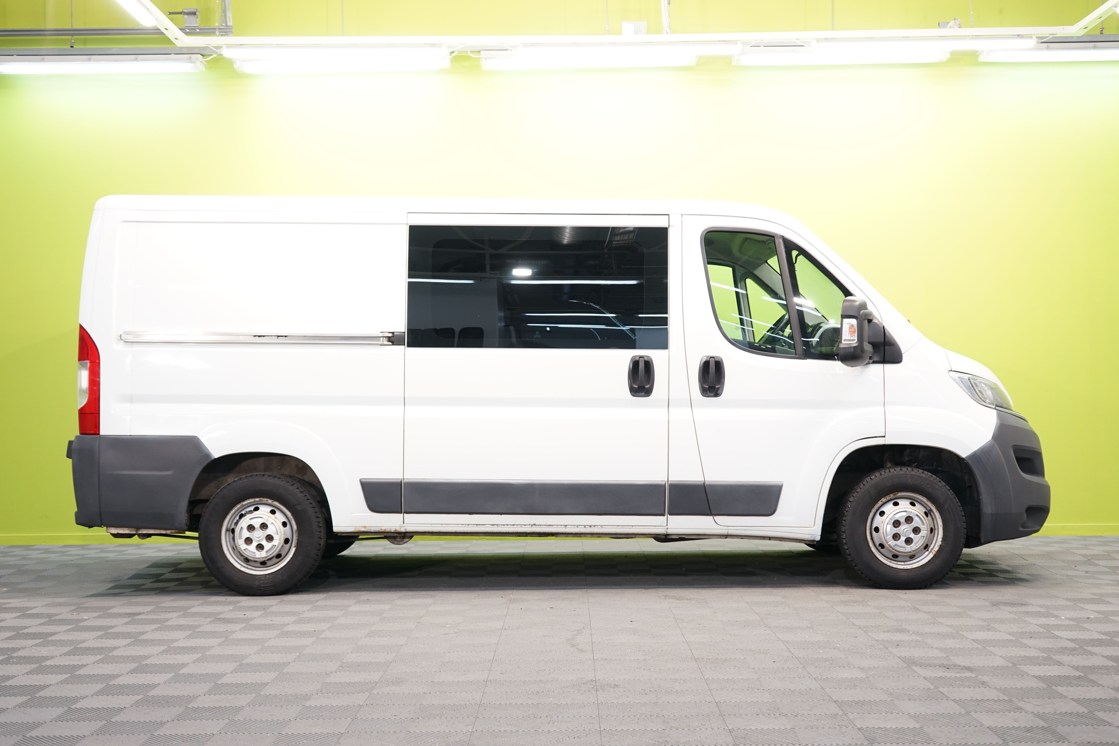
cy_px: 373
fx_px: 1336
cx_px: 560
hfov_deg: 45.4
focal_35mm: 43
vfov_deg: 31.2
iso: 640
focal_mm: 43
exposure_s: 1/30
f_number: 4.5
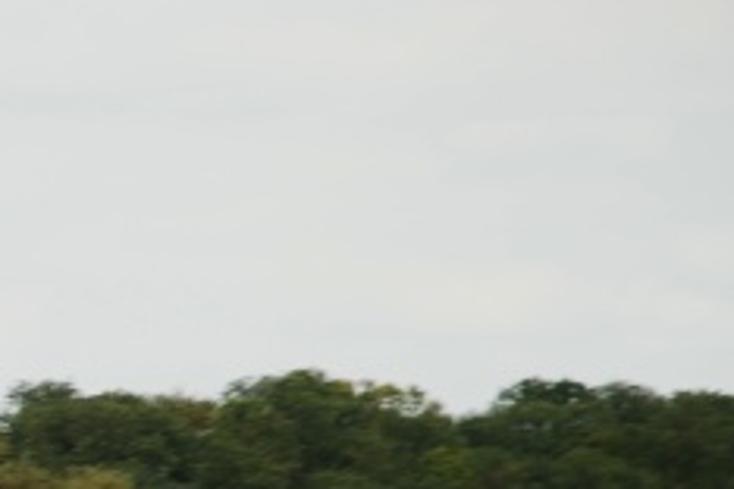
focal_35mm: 694
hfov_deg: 3.0
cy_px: 649
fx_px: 14143
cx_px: -176
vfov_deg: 2.0
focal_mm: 135
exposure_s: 1/200
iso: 100
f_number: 5.6
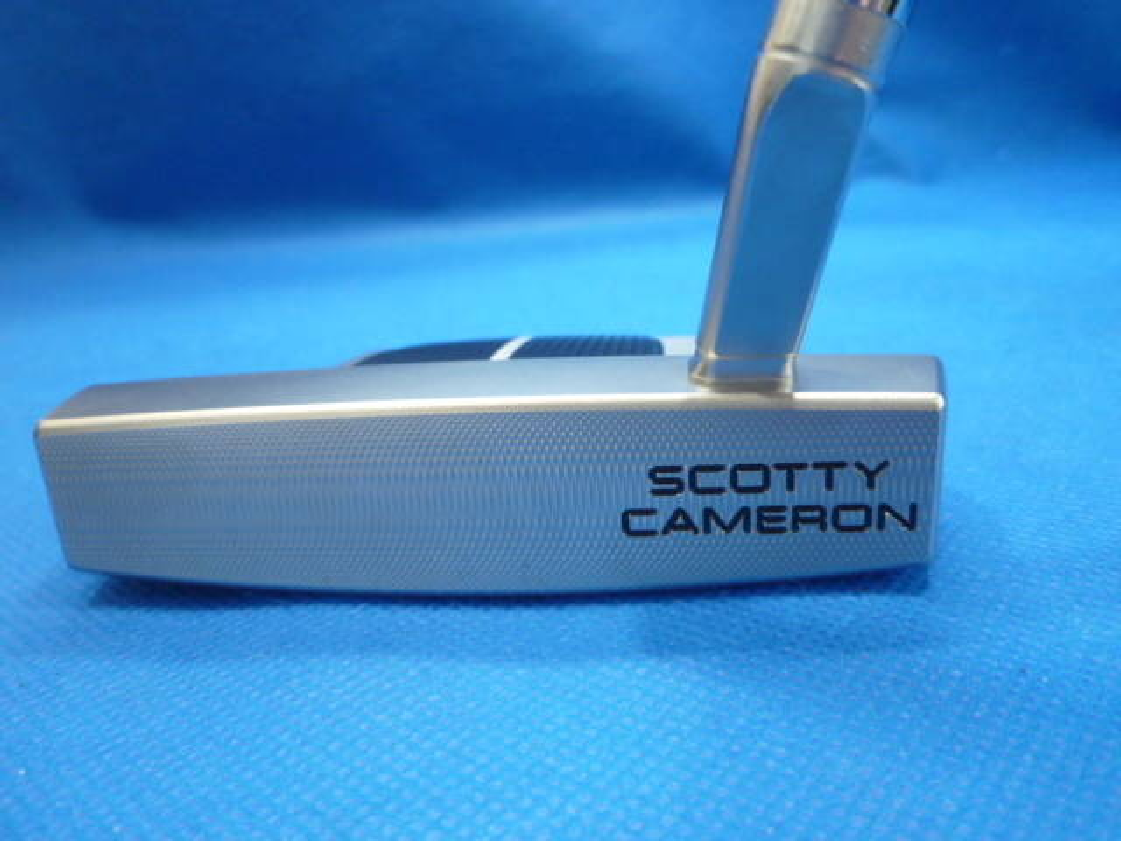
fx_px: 810
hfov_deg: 69.4
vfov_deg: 54.9
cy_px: 420
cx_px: 560
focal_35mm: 25
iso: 320
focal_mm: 4.5
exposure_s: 1/30
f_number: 2.8
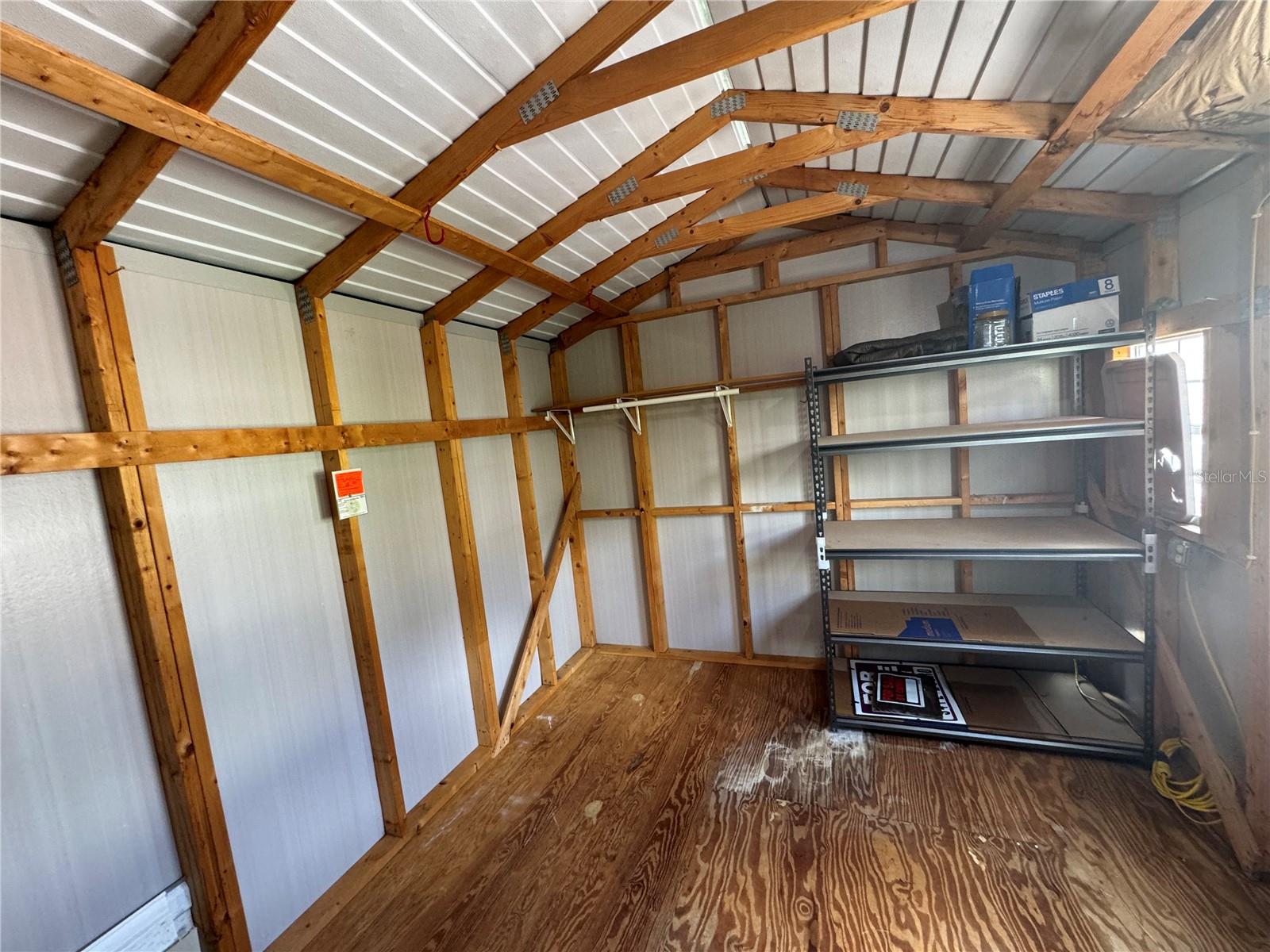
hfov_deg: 102.1
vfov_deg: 85.7
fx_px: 514
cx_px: 635
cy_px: 476
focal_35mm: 14
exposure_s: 1/60
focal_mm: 2.22
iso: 200
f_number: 2.2
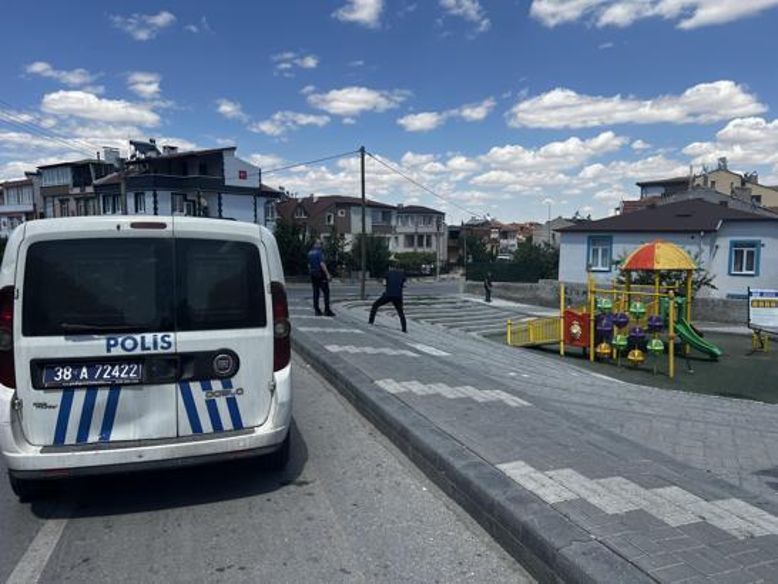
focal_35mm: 26
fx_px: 585
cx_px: 389
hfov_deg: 67.3
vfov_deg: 53.1
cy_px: 292
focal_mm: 5.7
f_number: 1.5
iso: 50
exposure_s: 1/3704
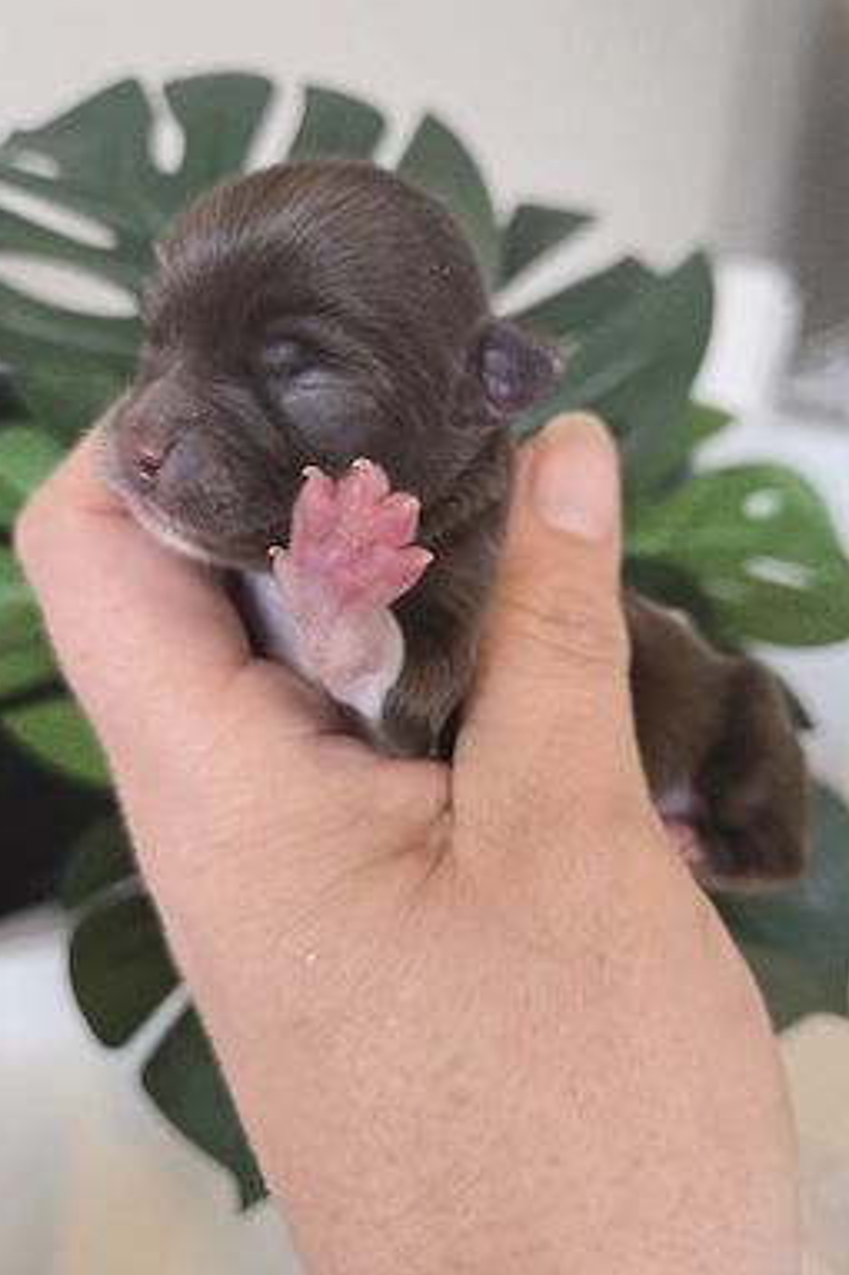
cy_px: 613
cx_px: 446
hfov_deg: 51.2
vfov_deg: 71.5
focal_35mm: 25
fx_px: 885
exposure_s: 1/101
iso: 200
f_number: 1.8
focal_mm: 5.4
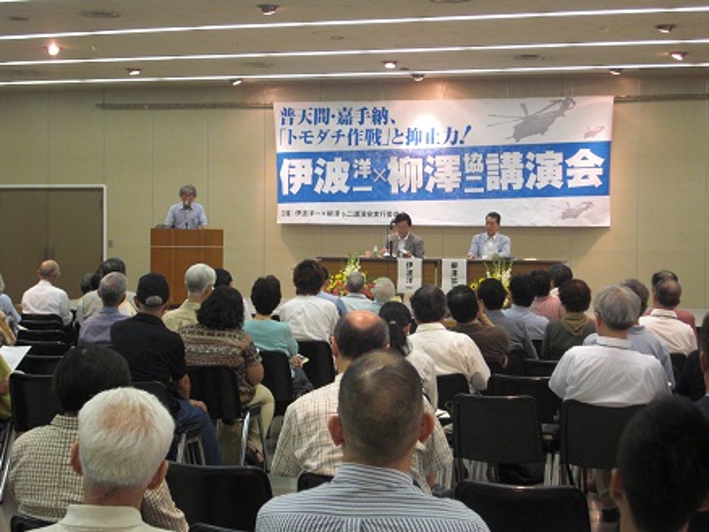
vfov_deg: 22.3
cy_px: 266
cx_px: 354
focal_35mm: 66
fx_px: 1353
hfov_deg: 29.4
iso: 200
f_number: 4.1
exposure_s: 1/13
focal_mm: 11.7
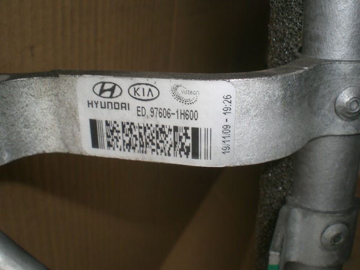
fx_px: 395
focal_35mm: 38
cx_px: 180
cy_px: 135
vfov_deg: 37.7
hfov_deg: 49.0
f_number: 4.4
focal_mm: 6.3
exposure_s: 1/80
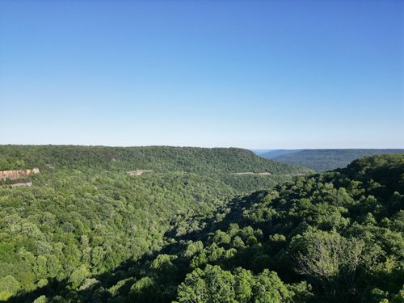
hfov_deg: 71.6
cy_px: 152
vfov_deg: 56.8
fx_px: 280
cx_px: 202
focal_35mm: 24
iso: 120
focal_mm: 6.72
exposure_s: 1/2500
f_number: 1.7
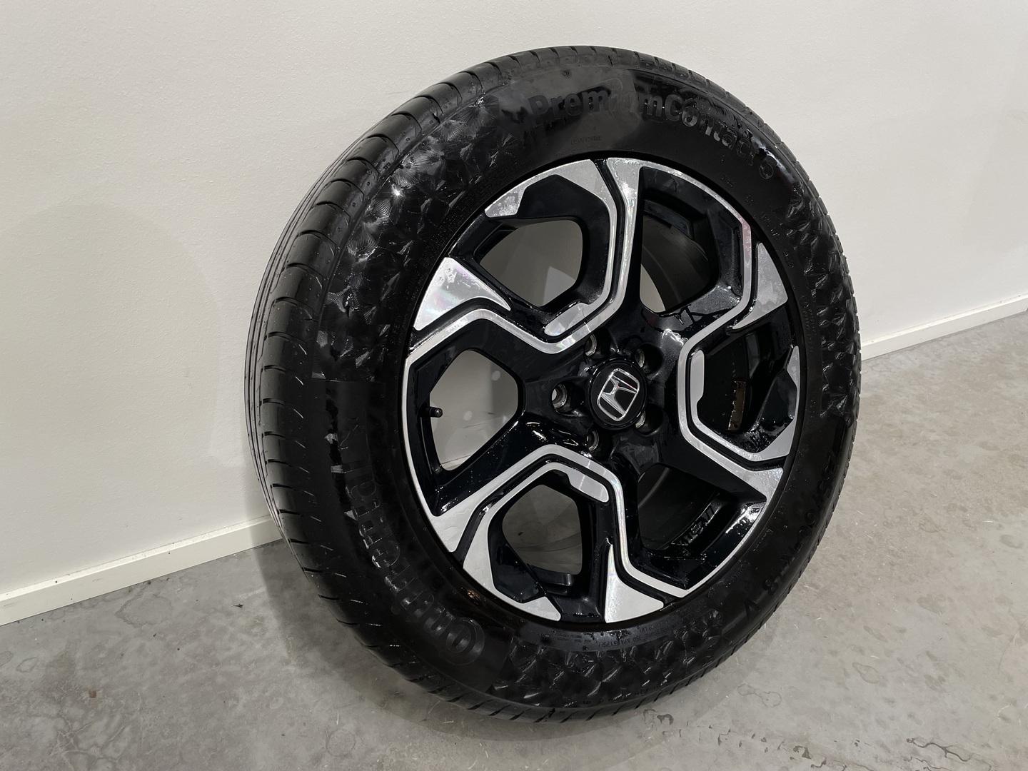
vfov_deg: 53.1
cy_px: 386
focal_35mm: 26
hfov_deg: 67.3
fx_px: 772
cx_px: 514
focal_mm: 4.2
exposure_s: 1/100
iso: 125
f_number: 1.6
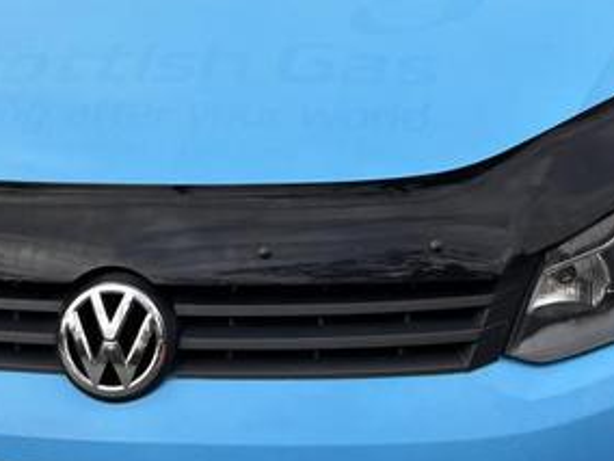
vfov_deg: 17.9
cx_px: 264
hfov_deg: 23.8
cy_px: 156
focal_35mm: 82
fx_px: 1454
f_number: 1.6
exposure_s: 1/820
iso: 50
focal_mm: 5.96
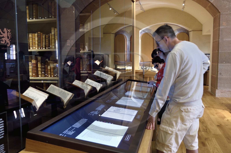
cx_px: 116
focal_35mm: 34
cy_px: 76
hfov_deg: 55.8
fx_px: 218
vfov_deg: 38.8
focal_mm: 34
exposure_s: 1/8
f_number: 8
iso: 1600
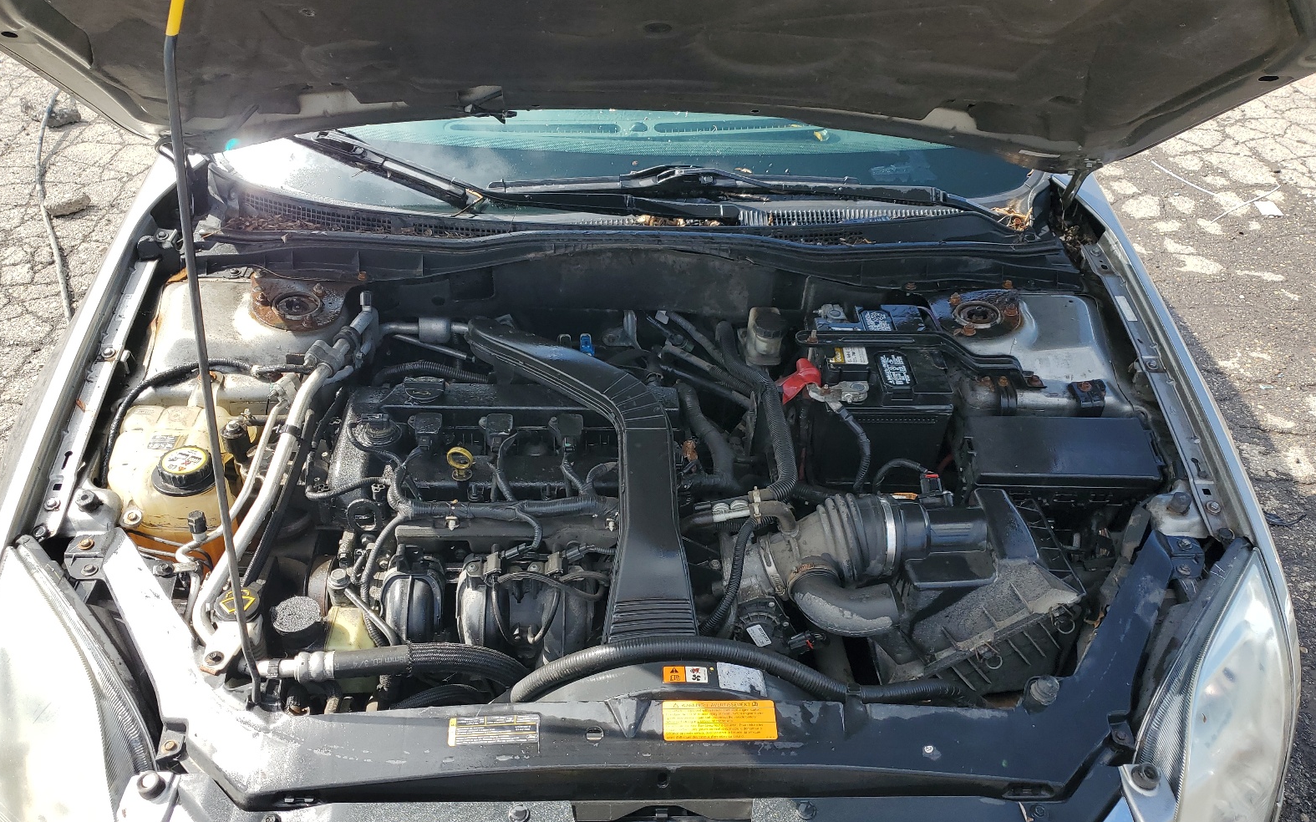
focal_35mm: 28
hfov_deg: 66.5
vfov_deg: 44.4
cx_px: 649
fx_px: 1004
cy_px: 480
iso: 50
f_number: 1.5
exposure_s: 1/1111
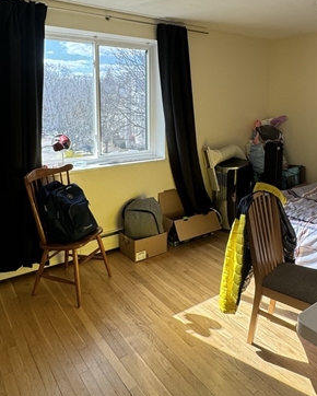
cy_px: 136
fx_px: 340
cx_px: 184
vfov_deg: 59.2
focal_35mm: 29
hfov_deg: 49.8
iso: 40
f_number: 2.2
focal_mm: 2.22
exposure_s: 1/267
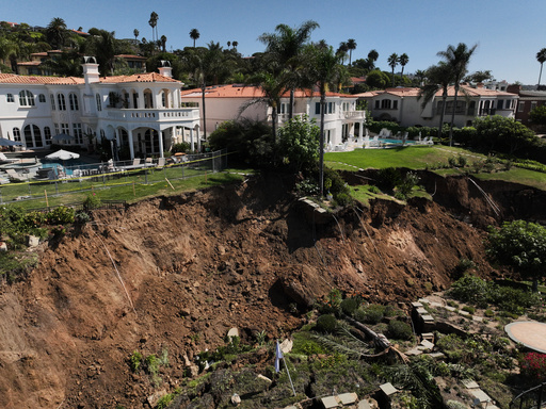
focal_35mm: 24
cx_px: 273
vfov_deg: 56.8
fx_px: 379
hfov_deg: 71.6
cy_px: 204
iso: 130
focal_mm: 12.29
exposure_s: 1/6400
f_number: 2.8
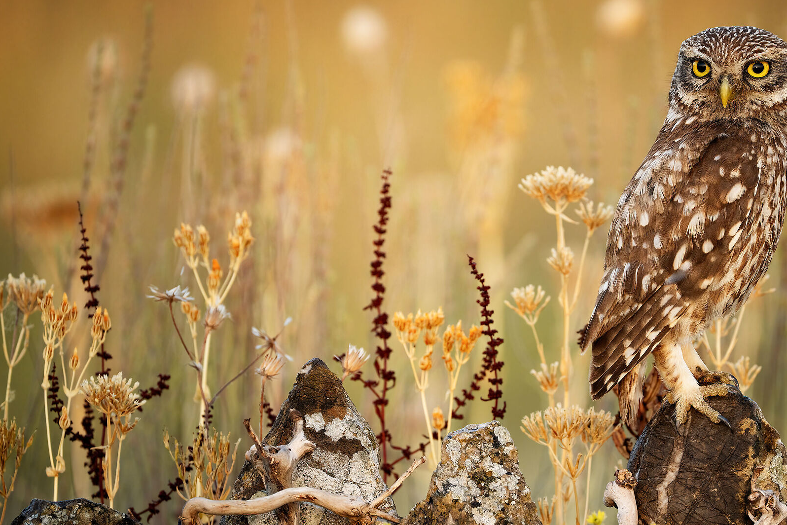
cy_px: 268
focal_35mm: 902
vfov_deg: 1.5
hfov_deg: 2.3
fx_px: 19717
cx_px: 527
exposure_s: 1/400
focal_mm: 600
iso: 1000
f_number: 6.3
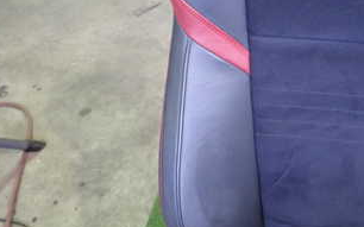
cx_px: 325
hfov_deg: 36.6
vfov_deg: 24.6
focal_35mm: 52
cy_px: 64
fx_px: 516
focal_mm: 4.5
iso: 640
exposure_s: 1/30
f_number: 2
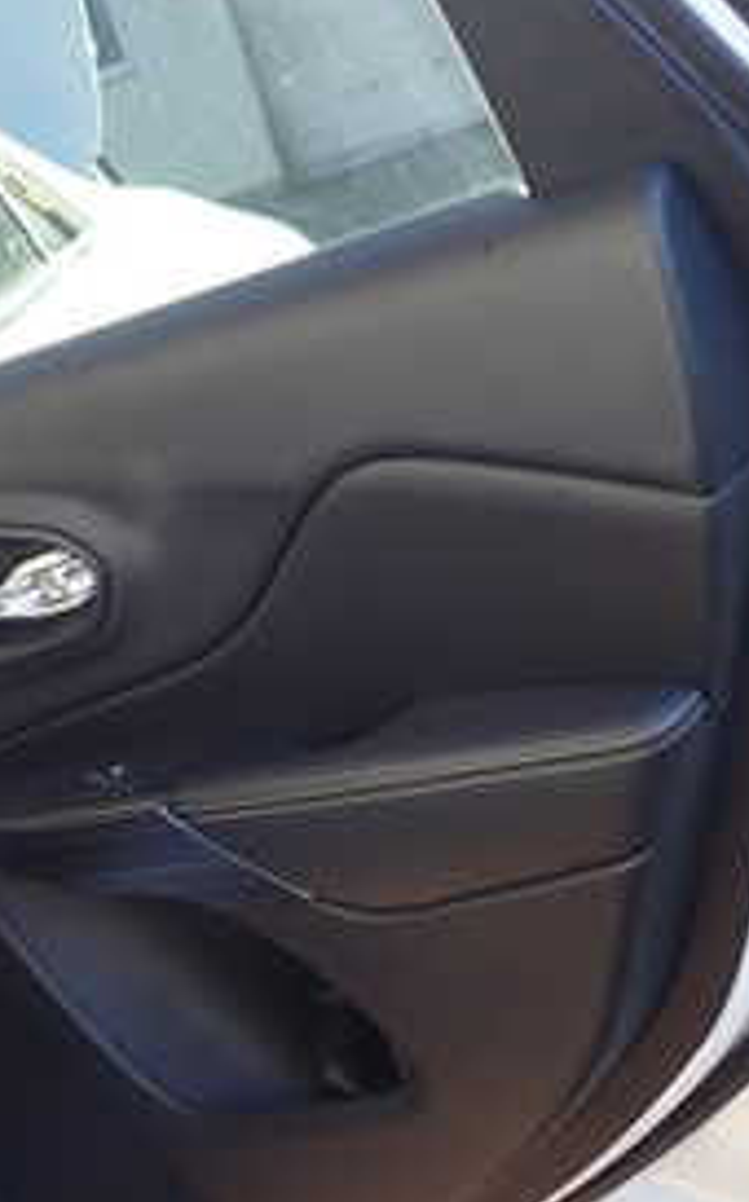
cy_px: 484
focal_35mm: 70
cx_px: 220
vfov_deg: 29.3
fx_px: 2292
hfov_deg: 18.5
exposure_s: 1/100
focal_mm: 5.4
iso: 100
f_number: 2.3
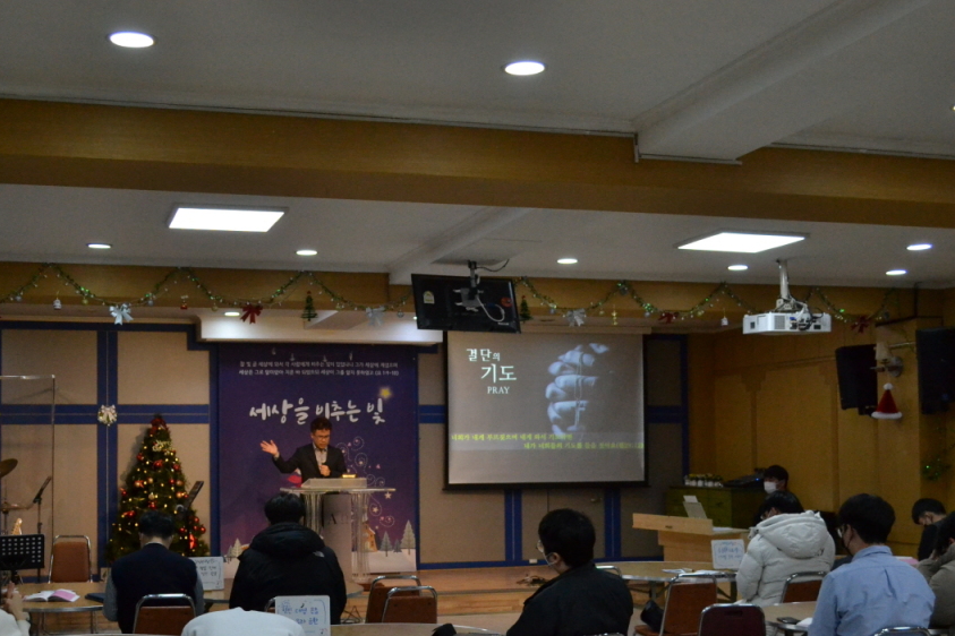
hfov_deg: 41.8
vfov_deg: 28.5
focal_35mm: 47
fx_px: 1247
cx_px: 407
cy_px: 398
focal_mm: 22
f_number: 3.8
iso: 2200
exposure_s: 1/500
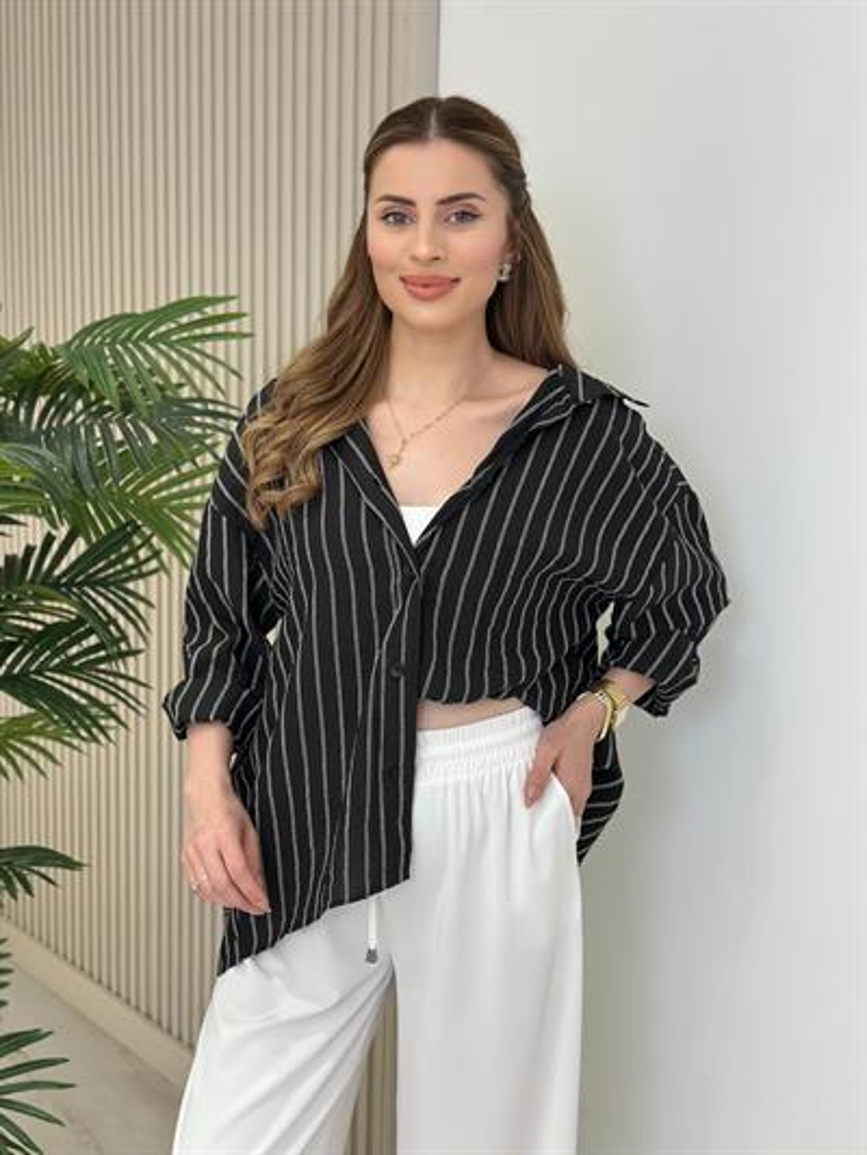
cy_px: 578
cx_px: 434
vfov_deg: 39.6
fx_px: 1602
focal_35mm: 48
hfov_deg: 30.3
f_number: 1.78
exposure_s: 1/211
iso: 80
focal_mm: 6.86
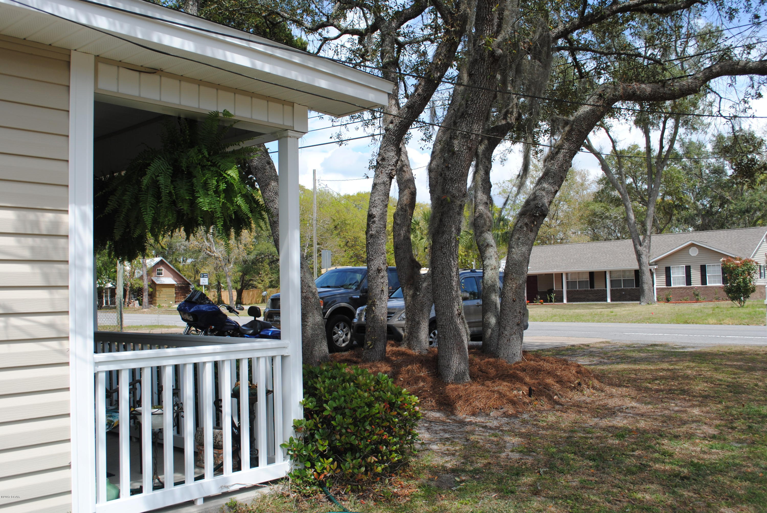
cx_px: 384
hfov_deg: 53.1
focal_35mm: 36
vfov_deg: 37.0
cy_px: 256
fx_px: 768
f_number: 8
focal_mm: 24
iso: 100
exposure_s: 1/250
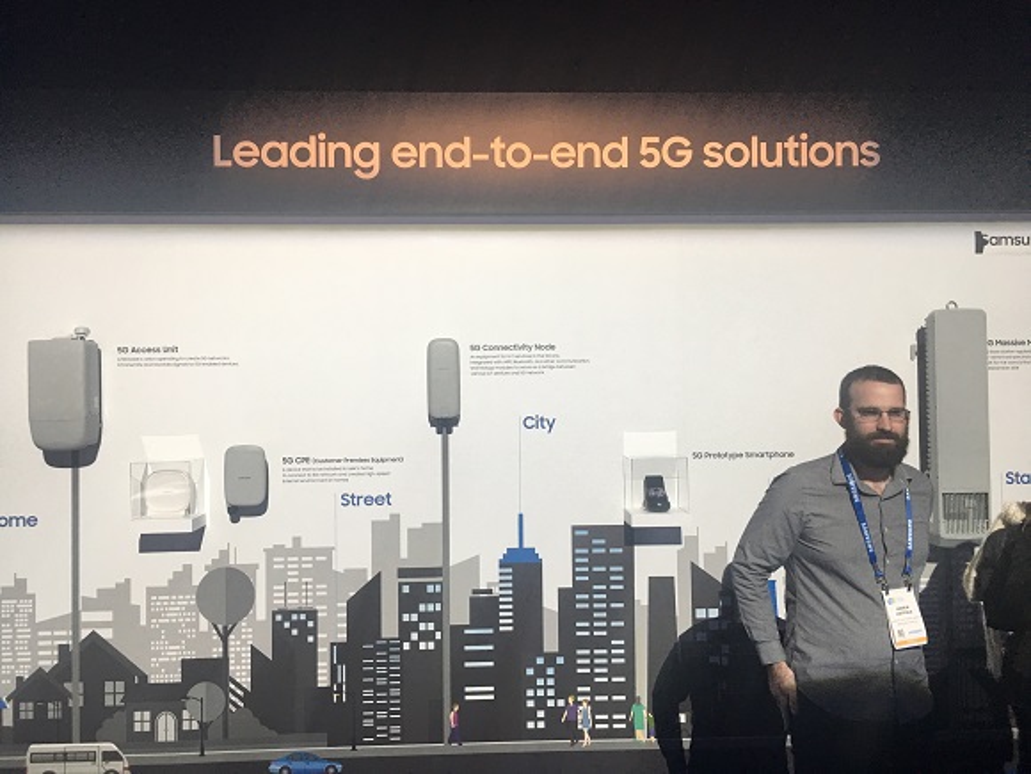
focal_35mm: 29
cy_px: 387
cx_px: 516
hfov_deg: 61.7
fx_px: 864
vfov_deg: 48.2
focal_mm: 4.15
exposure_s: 1/30
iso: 32
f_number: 2.2
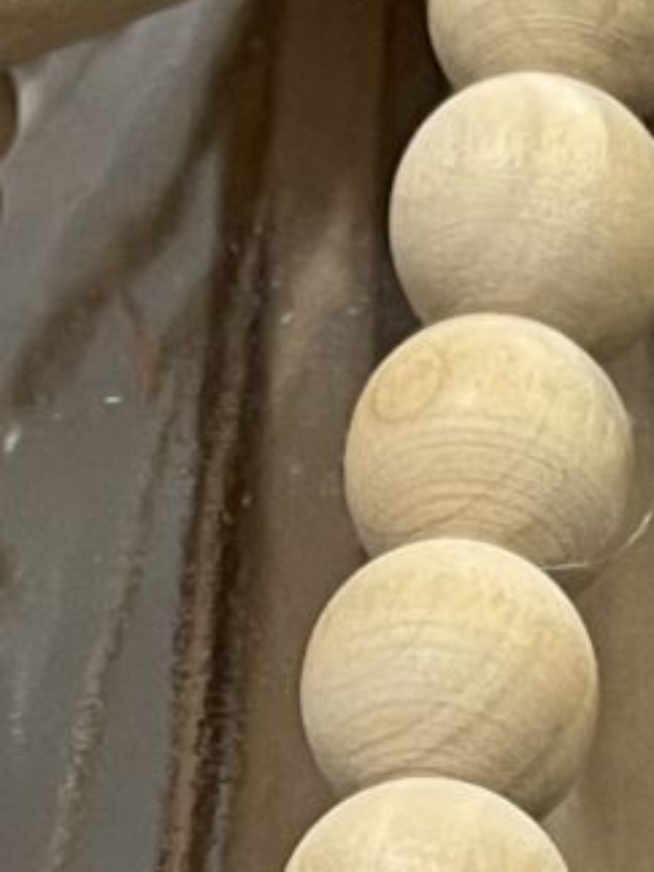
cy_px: 2033
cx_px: 368
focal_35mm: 198
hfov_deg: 7.5
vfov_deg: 9.1
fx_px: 4991
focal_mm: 5.1
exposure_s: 1/51
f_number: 1.6
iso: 100
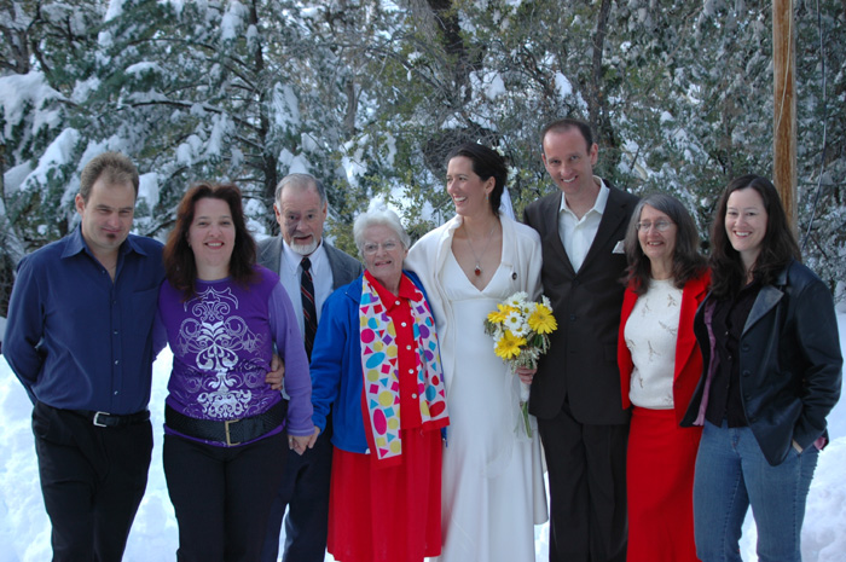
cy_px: 281
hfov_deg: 37.9
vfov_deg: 25.7
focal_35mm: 52
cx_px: 423
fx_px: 1232
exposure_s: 1/40
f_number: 4
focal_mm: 35
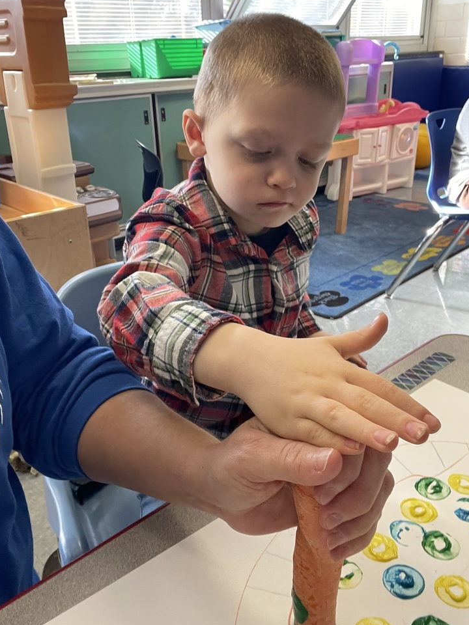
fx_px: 578
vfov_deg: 56.8
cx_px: 234
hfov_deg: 44.2
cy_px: 298
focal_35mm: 32
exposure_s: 1/60
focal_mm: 2.71
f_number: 2.2
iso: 250
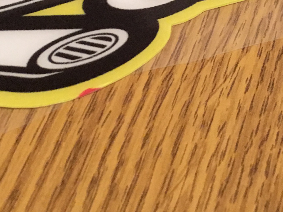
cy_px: -1
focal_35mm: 90
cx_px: 119
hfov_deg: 21.8
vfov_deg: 16.1
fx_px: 736
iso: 200
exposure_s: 1/17
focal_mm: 4.15
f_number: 2.2
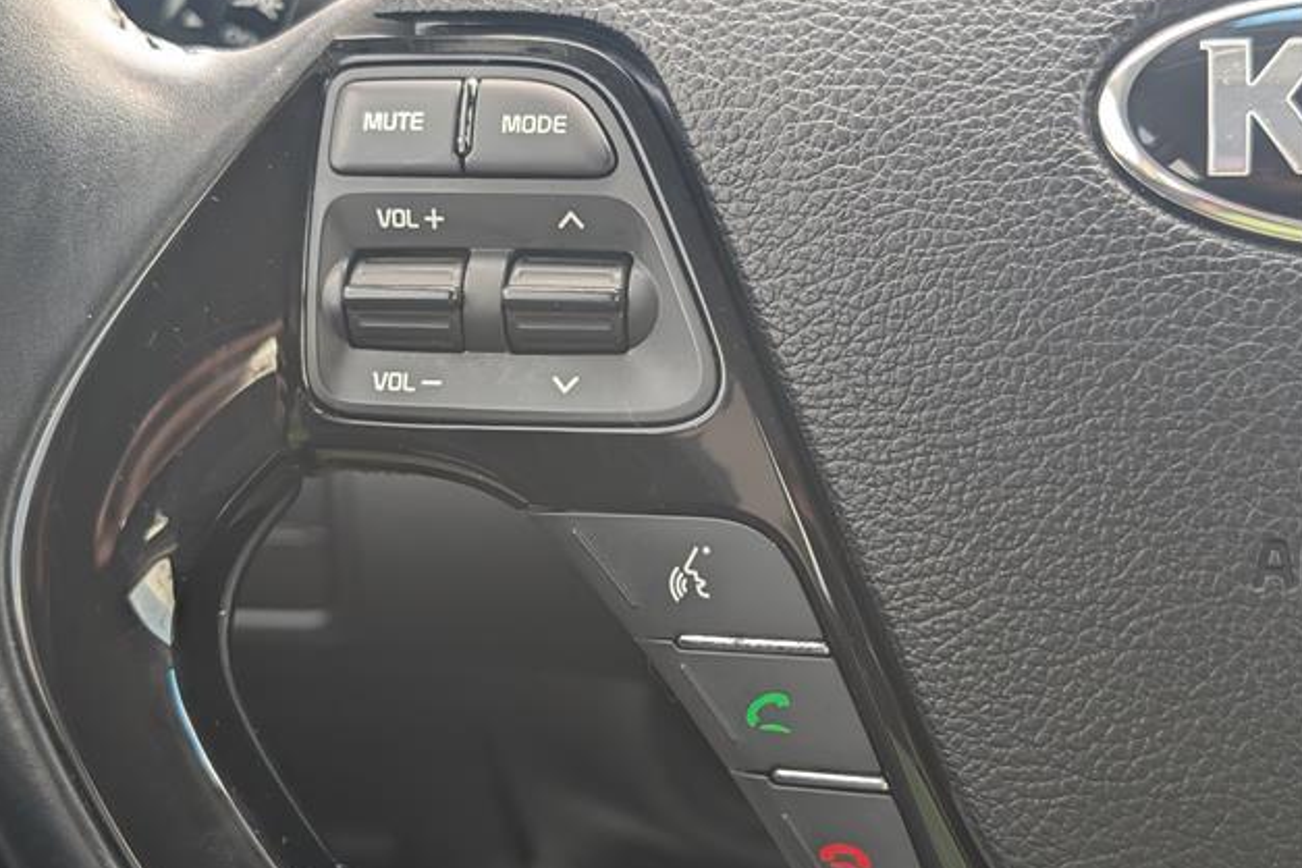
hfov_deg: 38.2
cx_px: 648
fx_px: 1881
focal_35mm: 52
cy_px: 484
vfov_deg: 26.0
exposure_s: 1/200
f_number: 1.68
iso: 234
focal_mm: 6.9
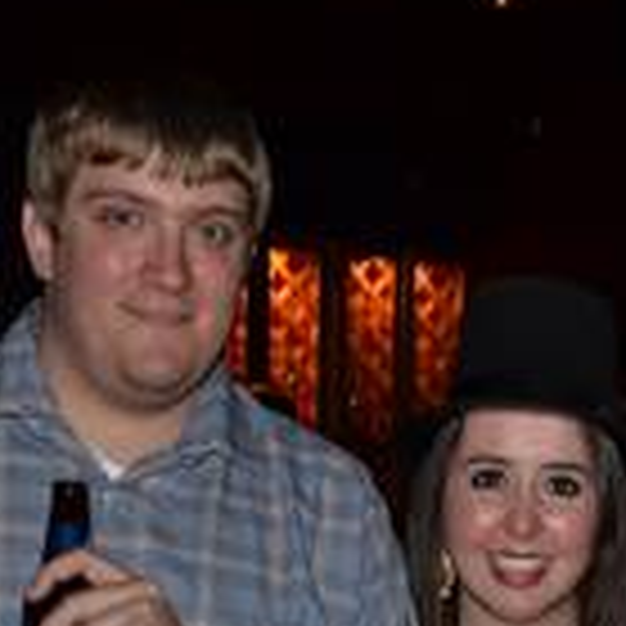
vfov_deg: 18.1
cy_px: 763
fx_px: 1862
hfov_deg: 18.8
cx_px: 554
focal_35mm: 91
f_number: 3.5
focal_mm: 18
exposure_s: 1/4
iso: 200
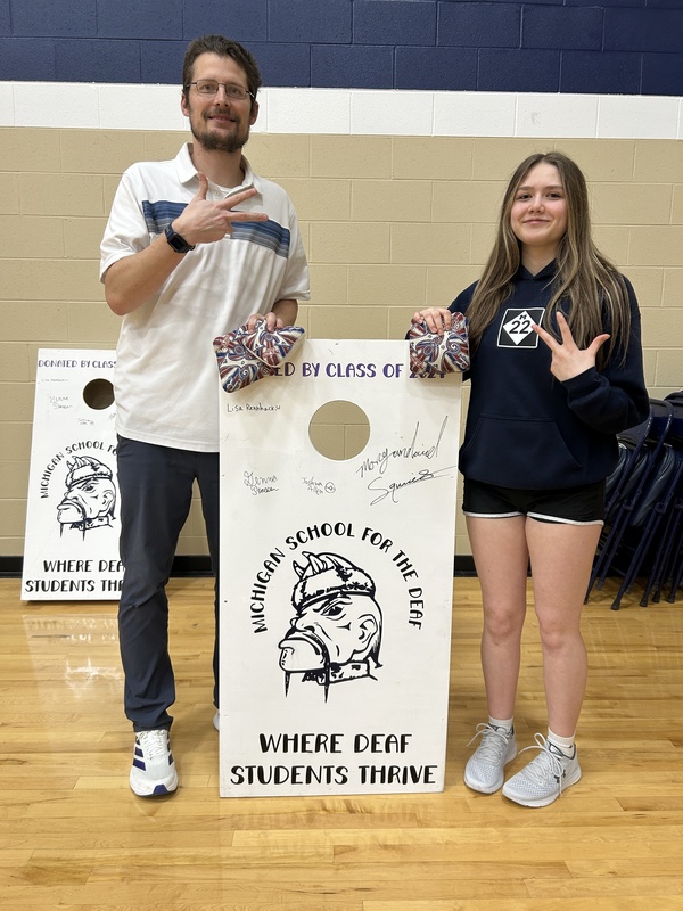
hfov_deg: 53.1
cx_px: 342
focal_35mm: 26
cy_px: 456
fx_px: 684
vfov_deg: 67.3
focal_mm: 5.7
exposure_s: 1/60
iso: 80
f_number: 1.5
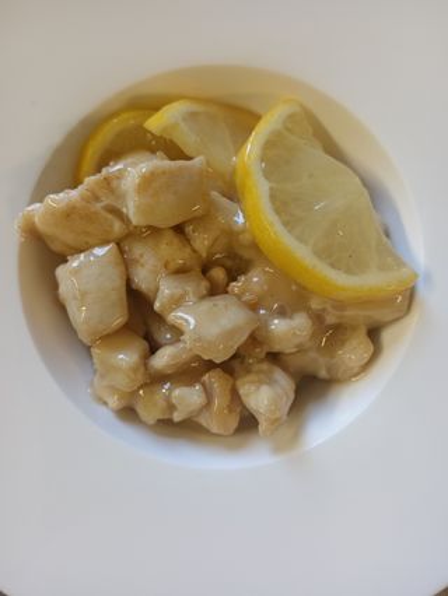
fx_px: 465
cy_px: 298
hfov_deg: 51.4
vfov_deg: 65.3
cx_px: 224
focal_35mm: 27
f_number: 1.9
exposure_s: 1/50
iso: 336
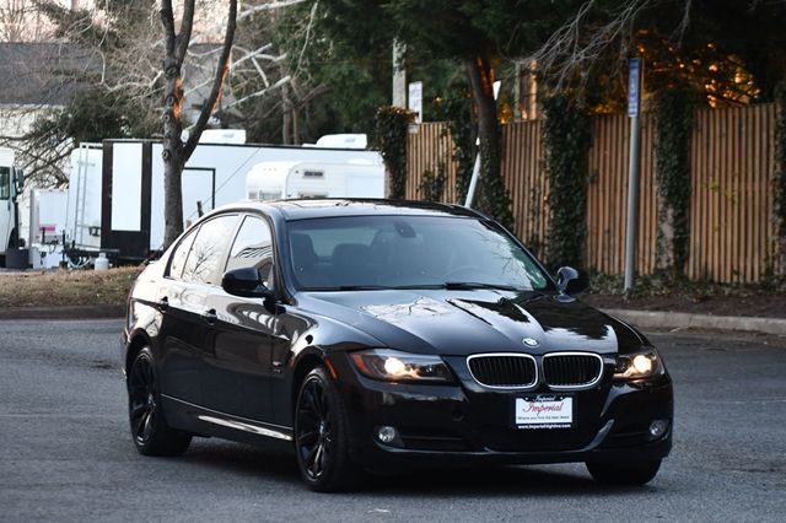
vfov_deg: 9.7
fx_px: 3099
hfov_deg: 14.5
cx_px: 393
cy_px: 262
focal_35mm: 142
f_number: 4.8
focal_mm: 95
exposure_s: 1/160
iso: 800
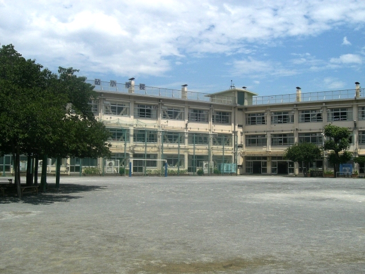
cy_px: 137
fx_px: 401
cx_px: 182
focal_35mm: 38
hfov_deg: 49.0
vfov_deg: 37.7
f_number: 4.4
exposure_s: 1/1600
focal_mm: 6.3
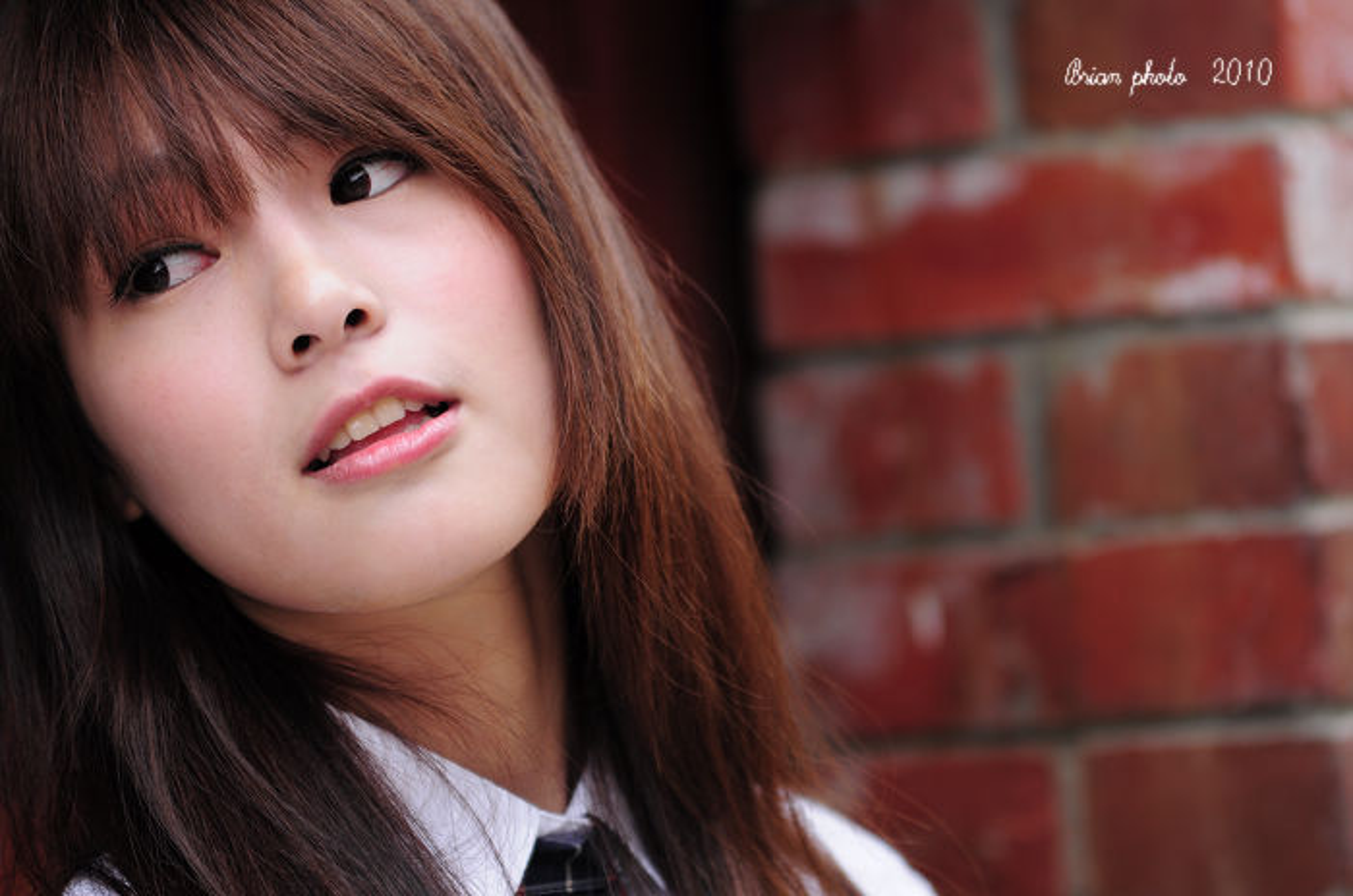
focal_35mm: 300
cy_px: 448
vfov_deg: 4.6
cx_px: 676
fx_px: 11254
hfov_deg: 6.9
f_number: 2.8
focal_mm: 200
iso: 200
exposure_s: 1/400
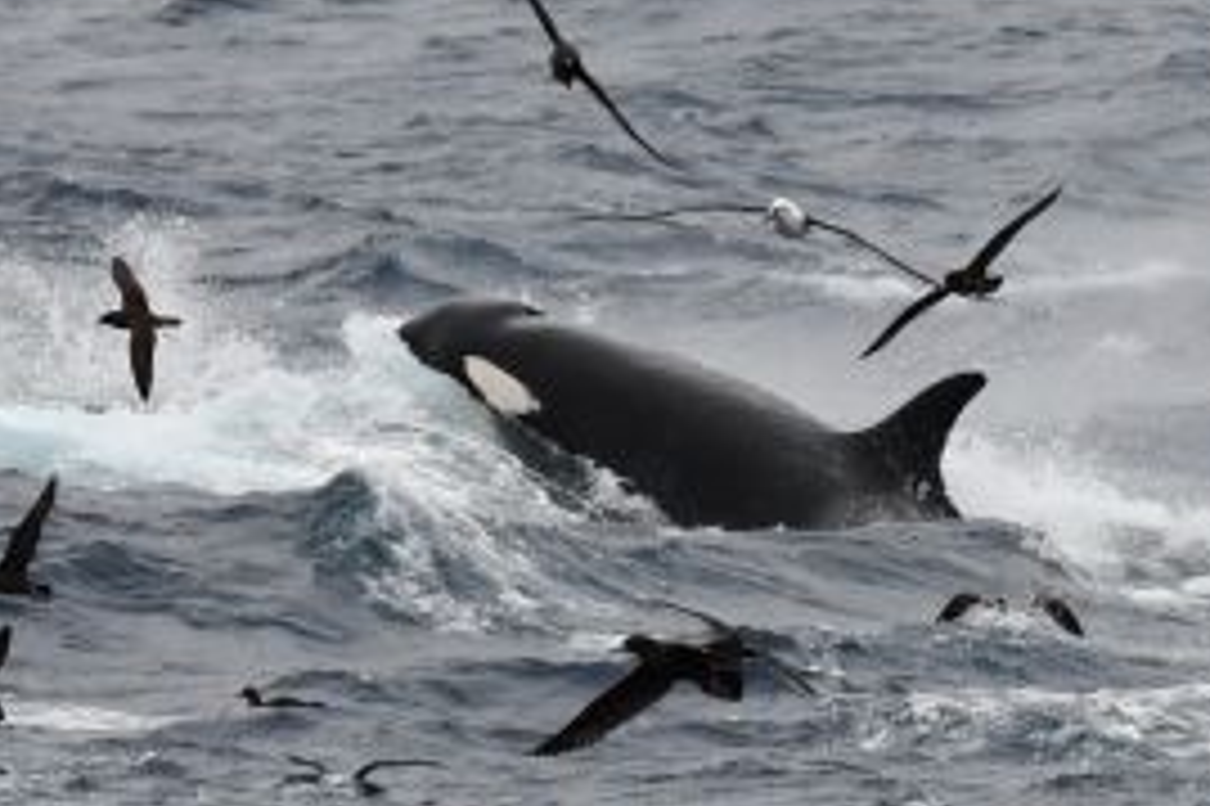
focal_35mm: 824
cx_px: 486
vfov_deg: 1.7
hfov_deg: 2.5
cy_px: -79
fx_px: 27678
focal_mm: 185
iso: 400
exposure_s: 1/2000
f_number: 7.1
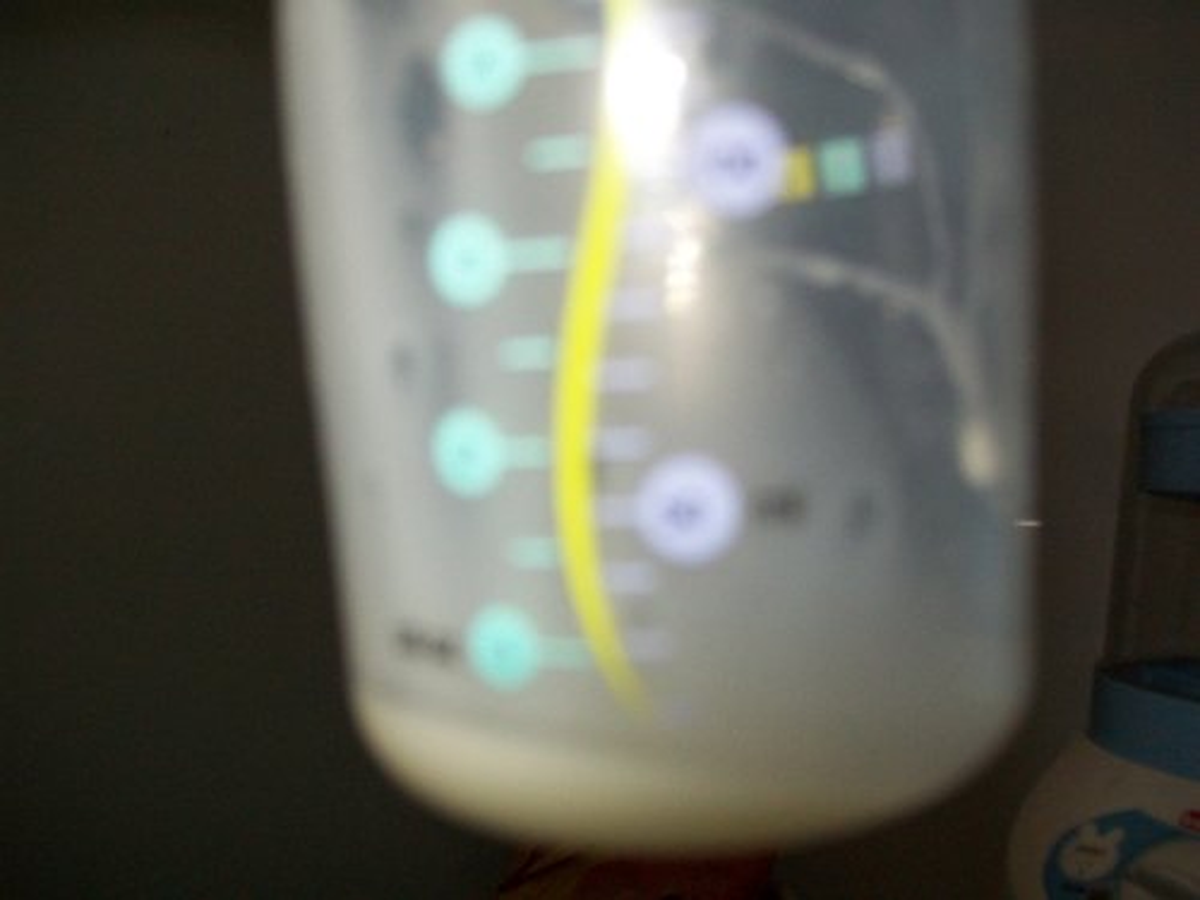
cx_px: 600
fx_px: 1179
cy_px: 450
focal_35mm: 34
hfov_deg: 54.0
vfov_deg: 41.8
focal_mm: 6.1
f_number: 2.7
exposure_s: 1/60
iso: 160
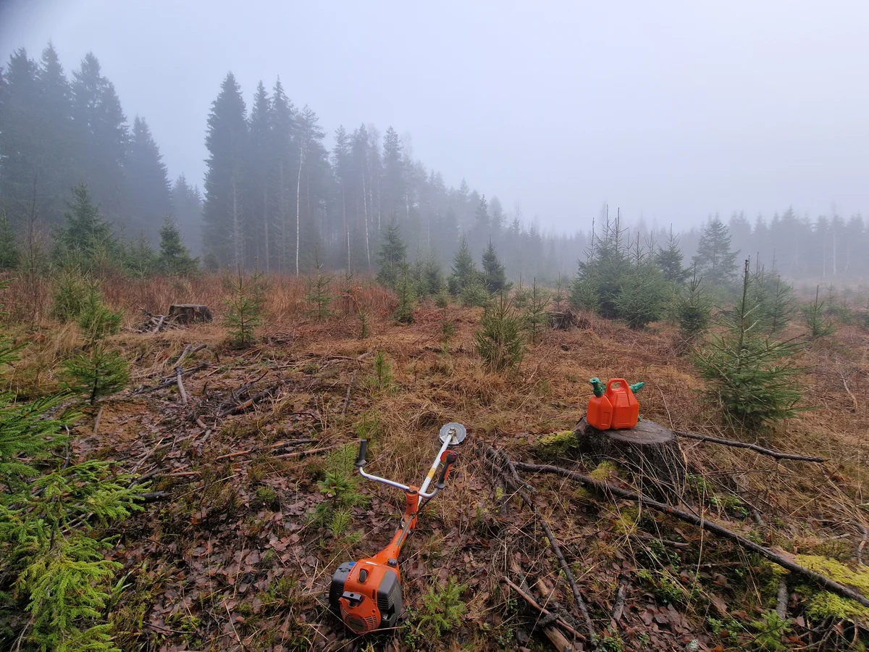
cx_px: 434
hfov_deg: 106.2
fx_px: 326
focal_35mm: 13
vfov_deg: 89.9
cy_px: 326
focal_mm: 2.2
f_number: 2.2
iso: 50
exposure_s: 1/150
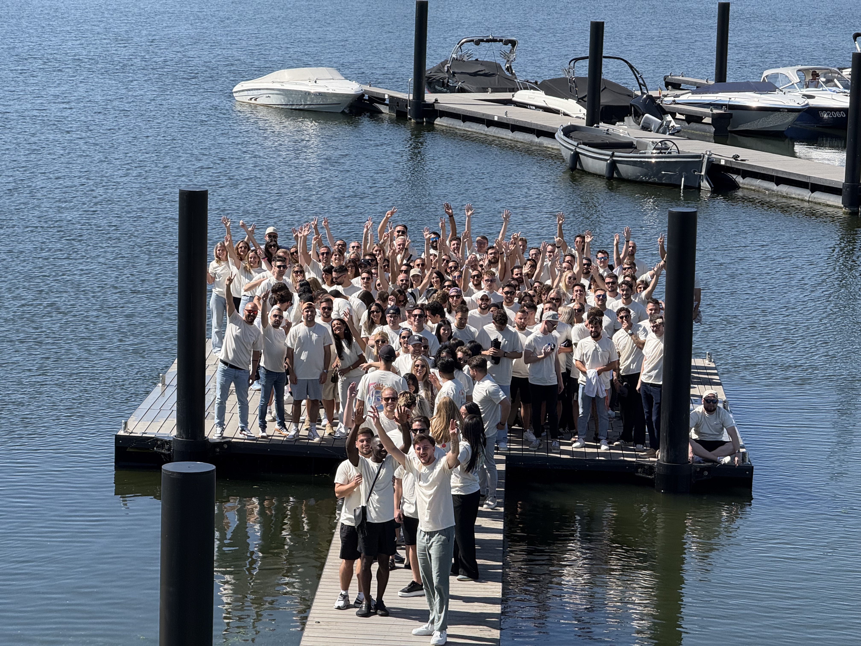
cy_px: 323
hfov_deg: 16.4
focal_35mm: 120
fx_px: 2985
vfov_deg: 12.3
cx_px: 430
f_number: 2.8
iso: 50
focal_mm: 15.66
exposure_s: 1/1248
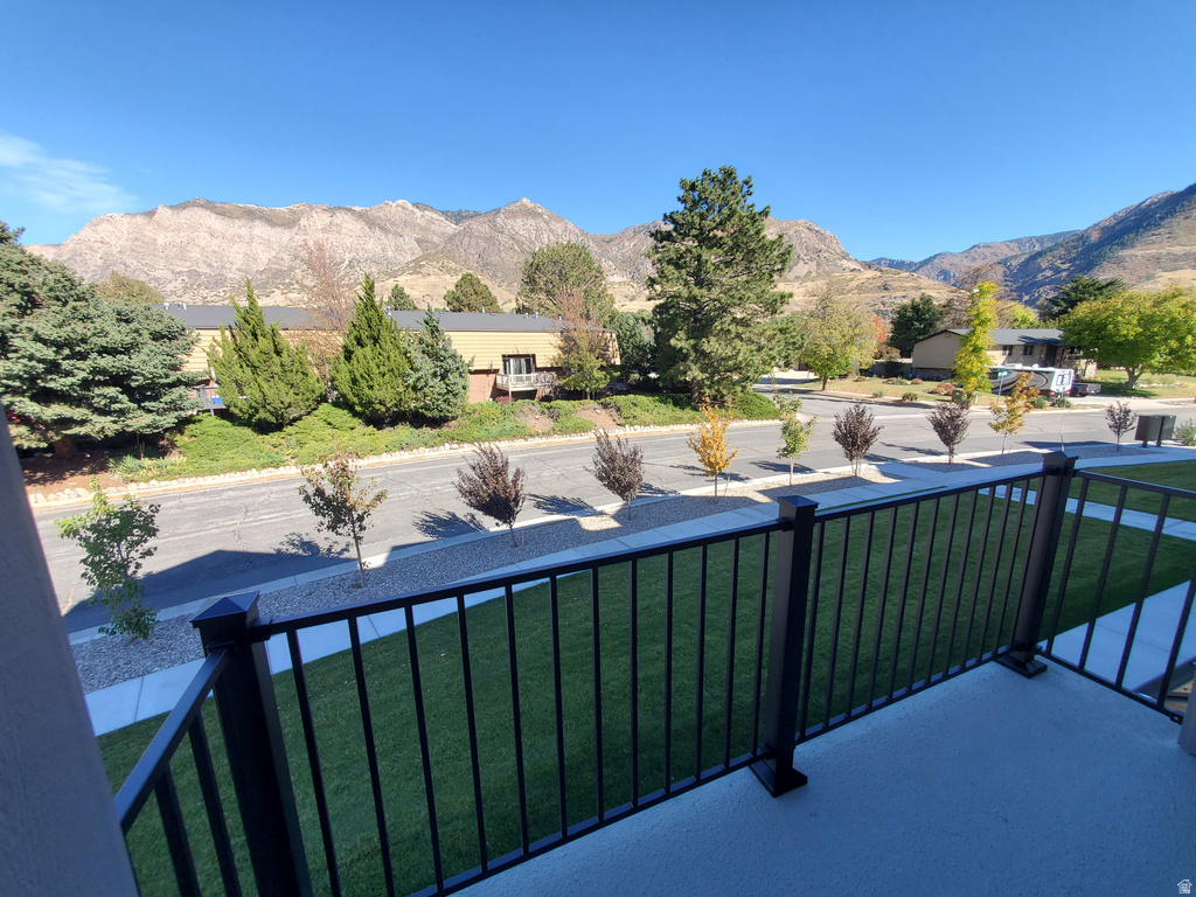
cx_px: 598
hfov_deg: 106.2
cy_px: 448
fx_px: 449
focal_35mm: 13
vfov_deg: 89.9
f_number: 2.2
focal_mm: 1.8
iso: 50
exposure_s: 1/471
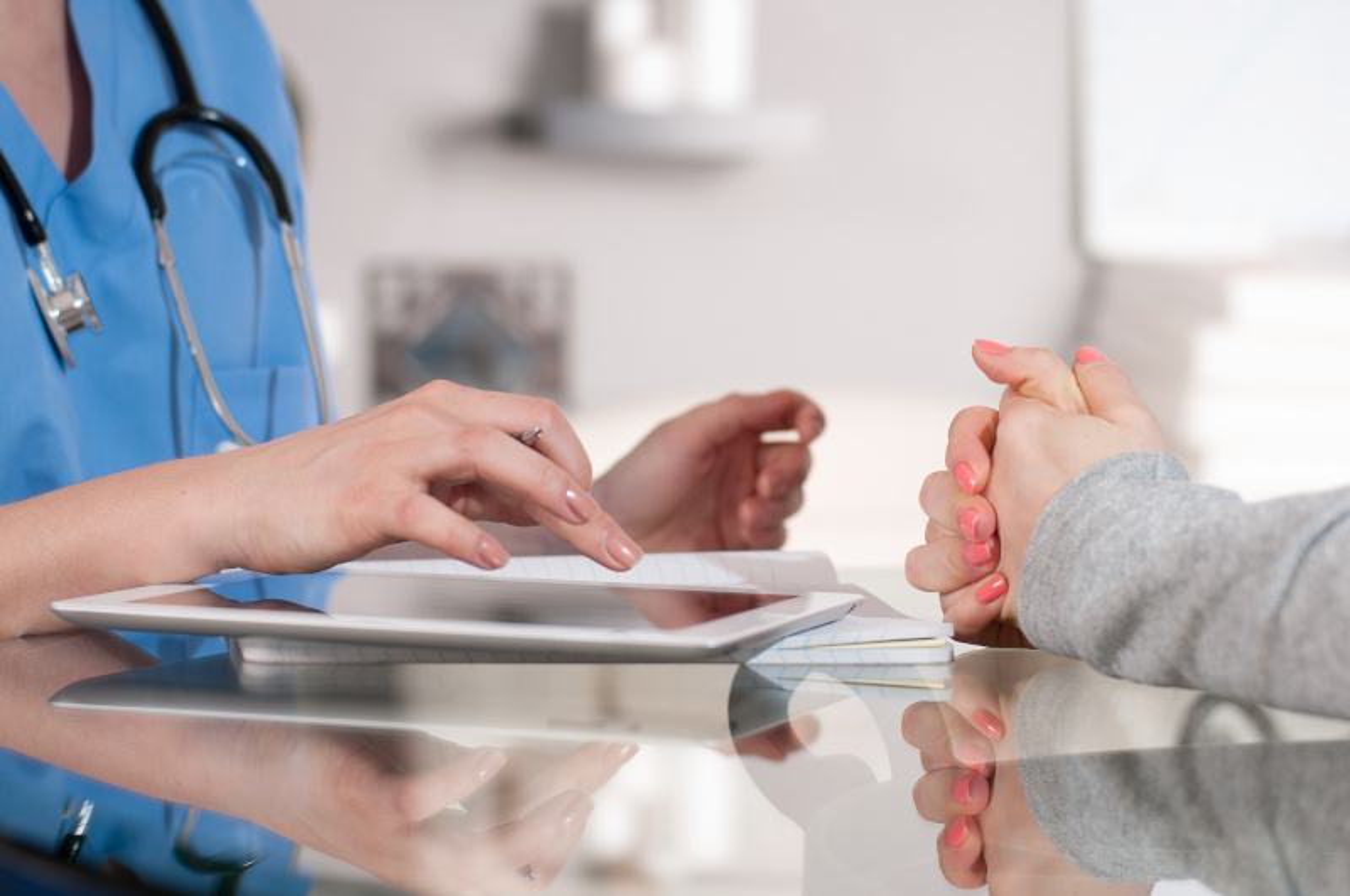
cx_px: 675
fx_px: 2808
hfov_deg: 27.0
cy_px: 448
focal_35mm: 75
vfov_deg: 18.1
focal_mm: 50
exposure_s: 1/200
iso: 100
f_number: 3.2
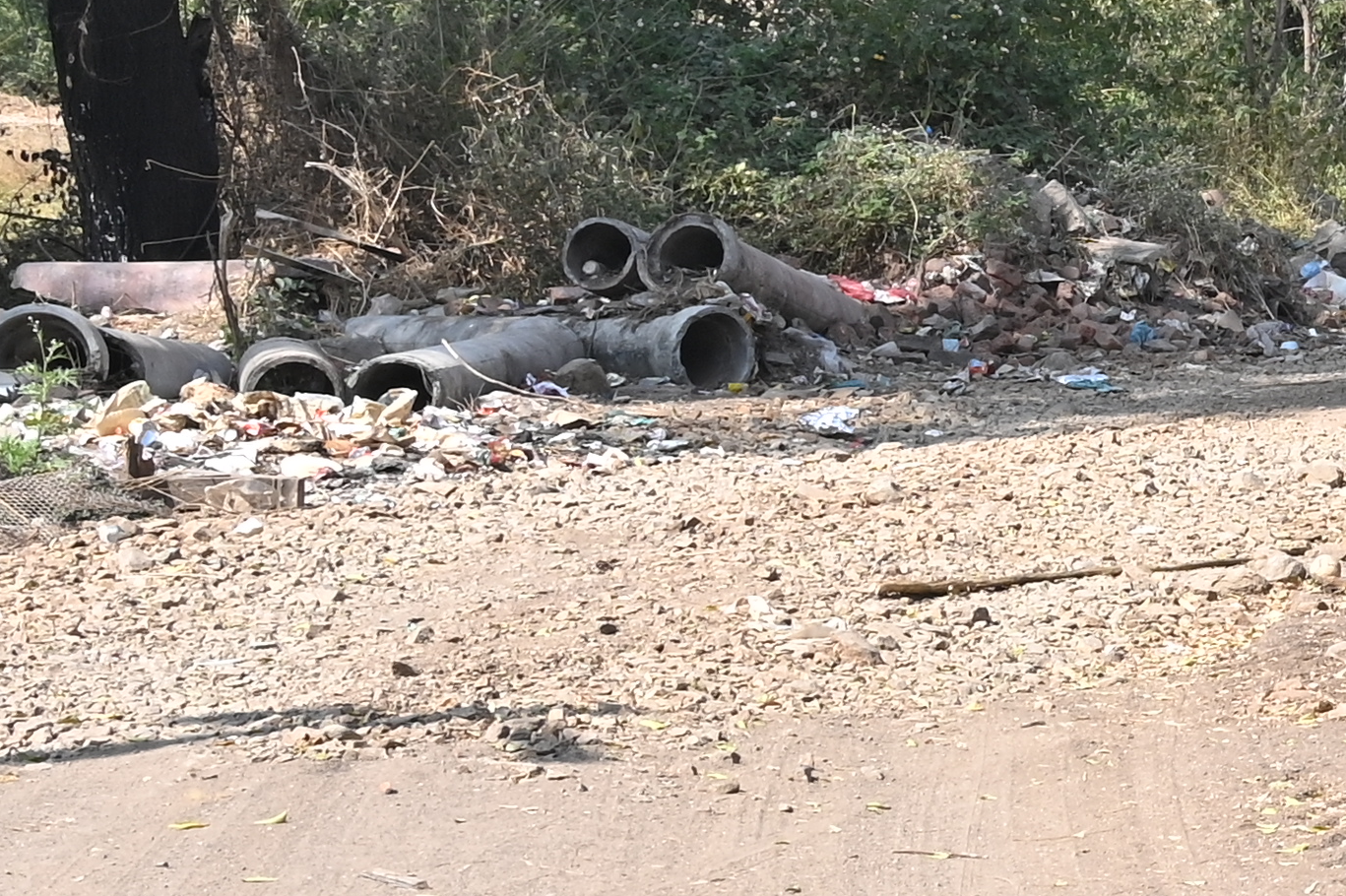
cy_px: 142
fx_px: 4380
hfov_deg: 14.6
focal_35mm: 117
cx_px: 2646
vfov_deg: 11.6
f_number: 13
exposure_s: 1/160
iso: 320
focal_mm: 26.5
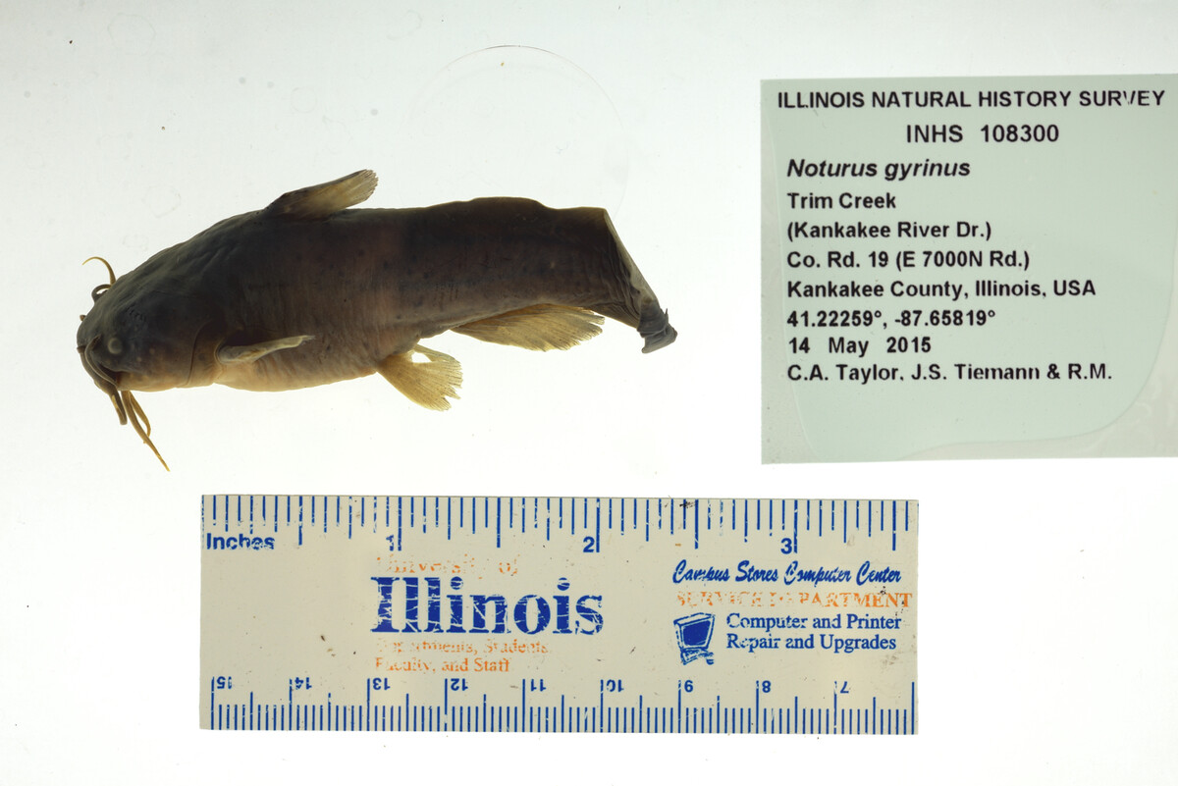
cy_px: 393
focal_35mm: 60
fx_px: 1964
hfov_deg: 33.4
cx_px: 589
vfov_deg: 22.6
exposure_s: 1/160
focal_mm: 60
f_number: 10
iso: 100
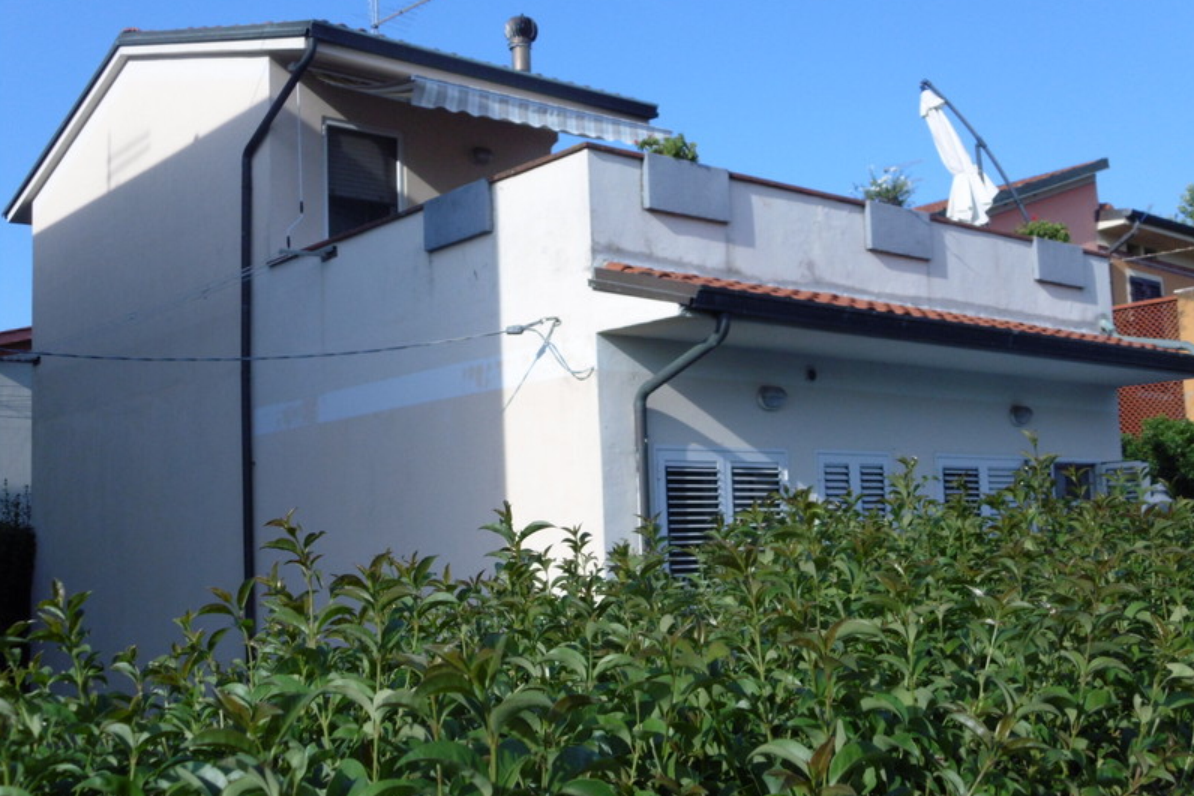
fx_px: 1526
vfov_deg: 29.3
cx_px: 596
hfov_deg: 42.7
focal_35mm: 46
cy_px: 391
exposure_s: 1/1250
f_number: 3.7
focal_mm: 8
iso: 100
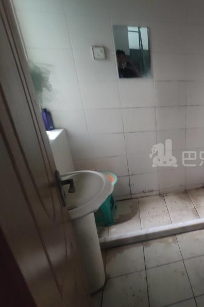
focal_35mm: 21
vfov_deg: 81.2
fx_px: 179
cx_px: 190
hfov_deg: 51.2
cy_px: 154
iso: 2585
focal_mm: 2.25
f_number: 2.2
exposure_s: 1/25
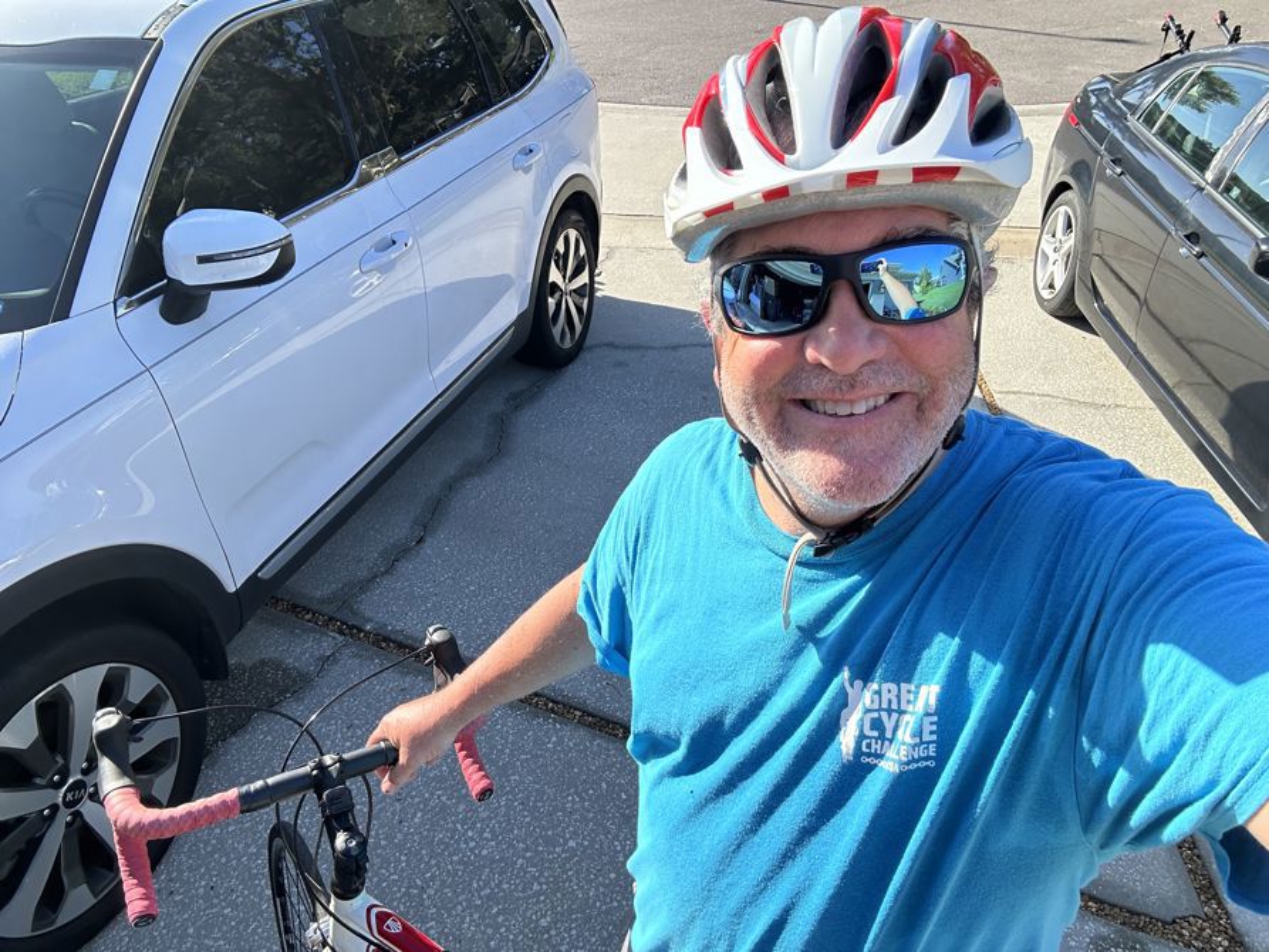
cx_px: 634
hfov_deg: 73.9
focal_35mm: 23
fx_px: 843
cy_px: 476
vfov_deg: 58.9
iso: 25
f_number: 1.9
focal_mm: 2.69
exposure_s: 1/386
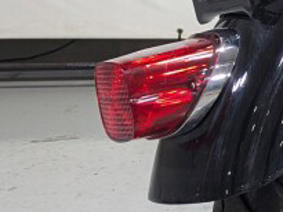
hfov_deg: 12.5
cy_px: -80
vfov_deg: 11.5
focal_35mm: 125
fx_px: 1023
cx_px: 669
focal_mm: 6.81
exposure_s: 1/60
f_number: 1.85
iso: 54
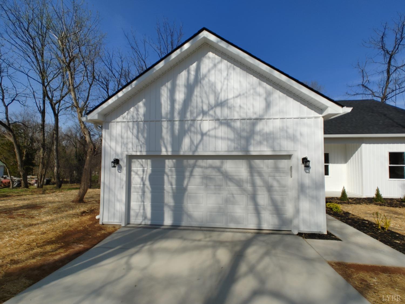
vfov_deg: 81.7
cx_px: 202
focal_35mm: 15
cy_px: 152
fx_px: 175
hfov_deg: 98.2
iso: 50
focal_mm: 1.78
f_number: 1.9
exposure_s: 1/1852
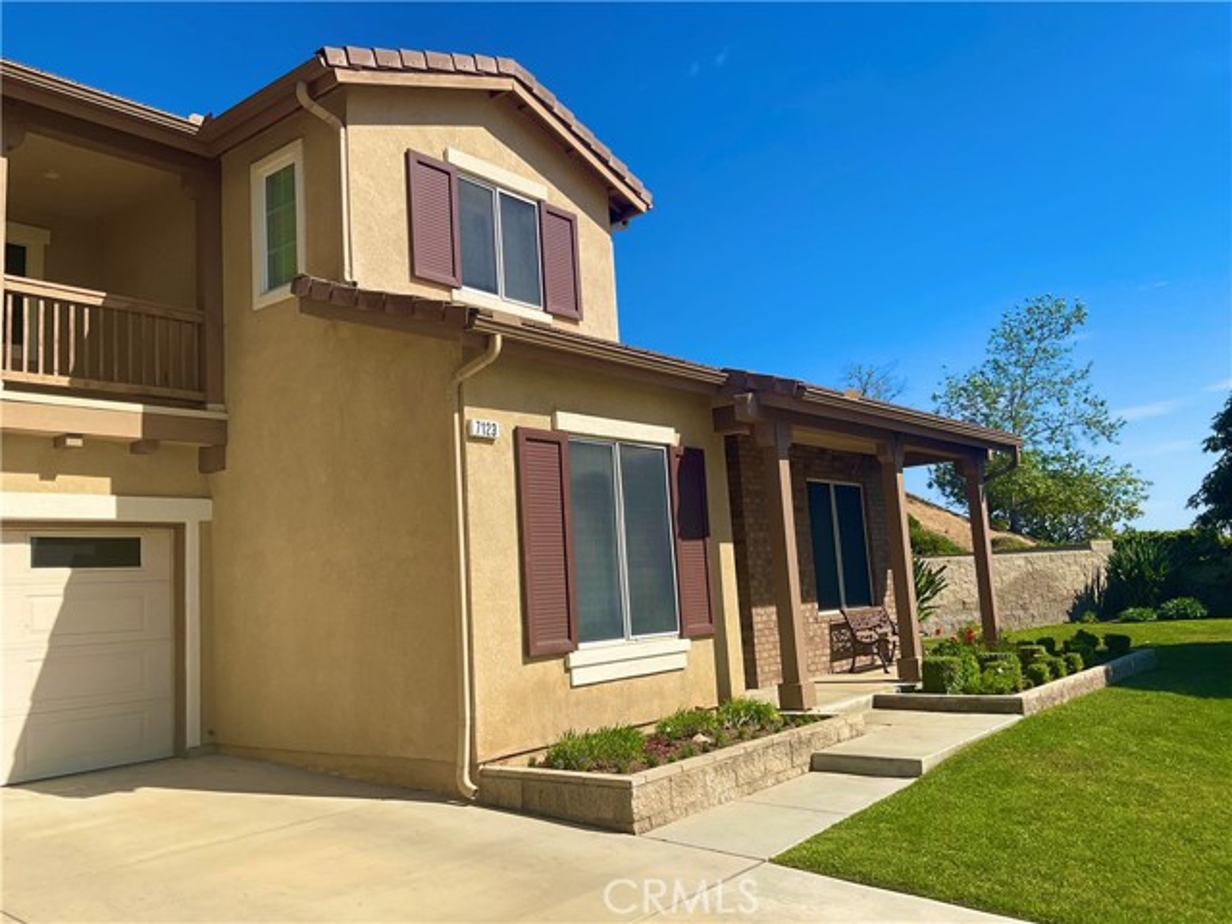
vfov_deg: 48.2
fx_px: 1032
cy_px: 462
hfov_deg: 61.7
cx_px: 616
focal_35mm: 29
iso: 20
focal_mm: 3
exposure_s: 1/2801
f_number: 1.8
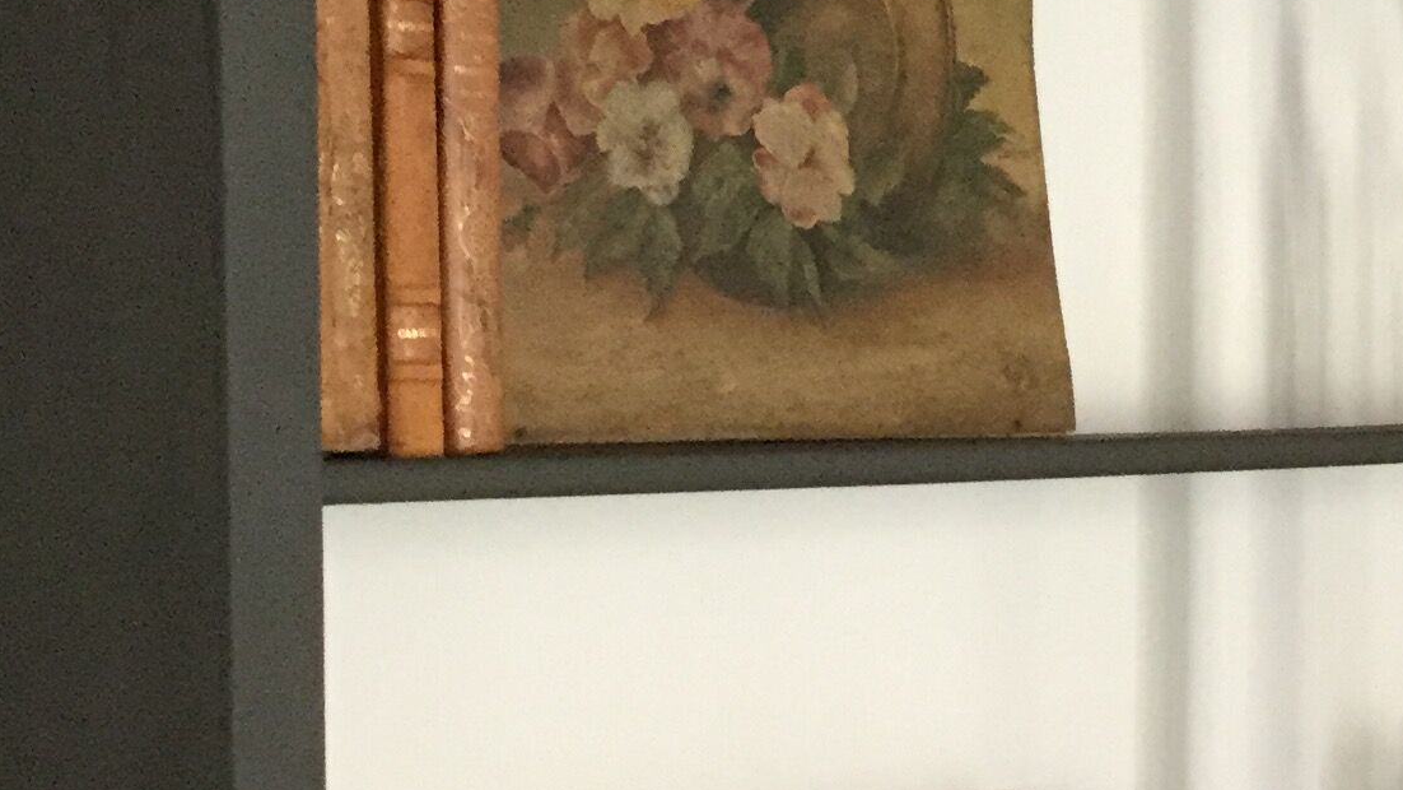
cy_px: 552
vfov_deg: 12.1
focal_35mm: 100
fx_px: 3720
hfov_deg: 21.1
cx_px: 1127
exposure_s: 1/33
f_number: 2.4
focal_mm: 3.3
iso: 200
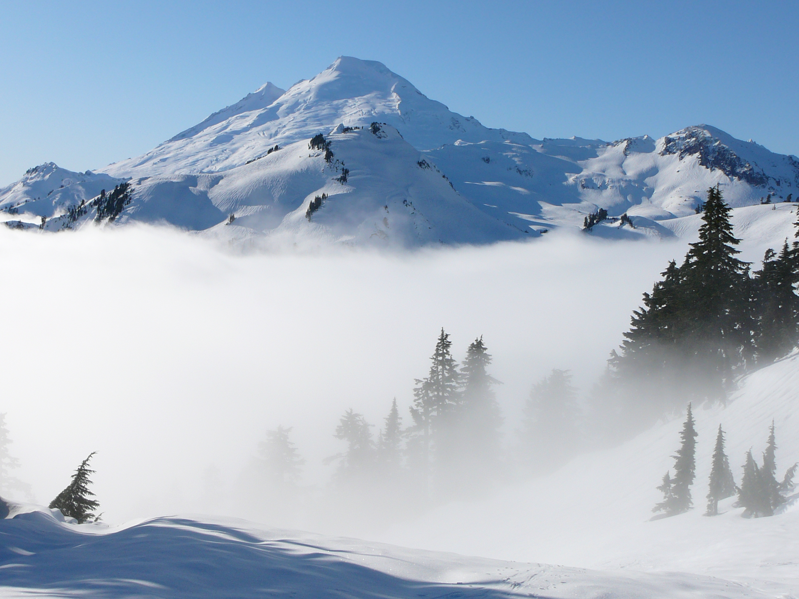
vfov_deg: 29.7
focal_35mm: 49
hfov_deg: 38.9
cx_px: 400
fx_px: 1131
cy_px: 300
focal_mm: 7.3
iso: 80
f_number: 5.6
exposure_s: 1/800
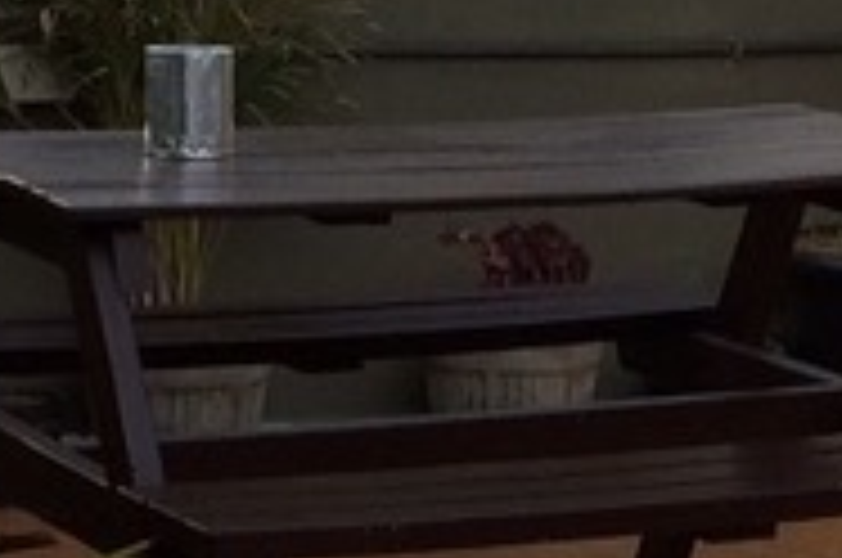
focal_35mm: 207
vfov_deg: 6.6
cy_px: 387
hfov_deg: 9.7
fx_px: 4833
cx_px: 1229
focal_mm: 4.15
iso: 32
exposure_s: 1/1001
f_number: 2.2
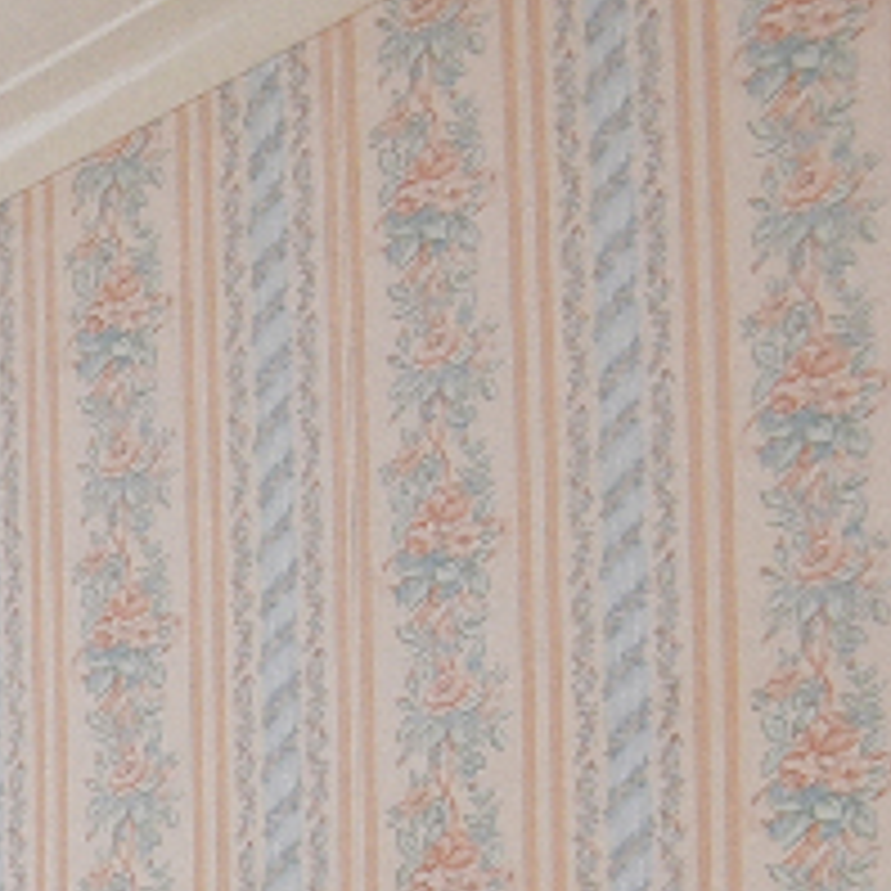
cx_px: -2095
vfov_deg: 12.1
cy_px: 2228
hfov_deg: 9.8
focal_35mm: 111
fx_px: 3232
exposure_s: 1/125
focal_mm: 16
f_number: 5.6
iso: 500
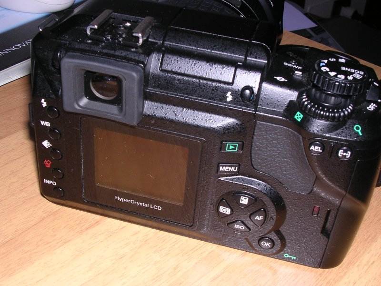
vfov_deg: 29.7
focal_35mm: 49
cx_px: 190
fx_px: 539
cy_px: 143
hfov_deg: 38.9
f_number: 6.2
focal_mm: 7.5
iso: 100
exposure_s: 1/60.1
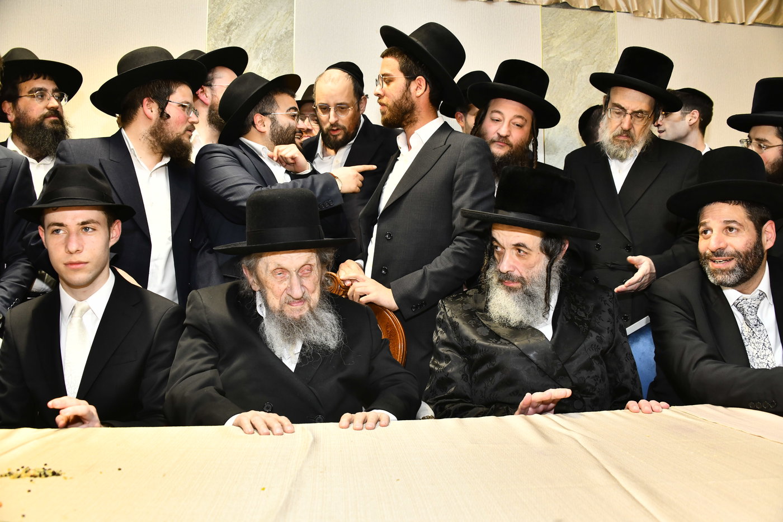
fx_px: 609
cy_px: 261
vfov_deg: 46.4
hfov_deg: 65.5
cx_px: 392
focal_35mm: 28
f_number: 5.6
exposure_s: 1/160
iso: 1000
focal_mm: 28
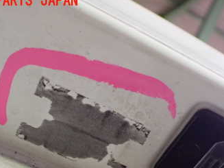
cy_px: 147
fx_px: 356
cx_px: 159
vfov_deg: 25.8
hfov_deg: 34.4
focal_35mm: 55
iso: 800
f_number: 2.3
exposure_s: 1/100
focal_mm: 5.4
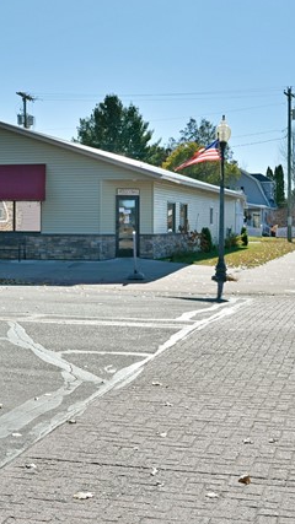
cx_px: 33
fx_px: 891
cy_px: 216
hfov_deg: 18.5
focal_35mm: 64
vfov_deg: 32.8
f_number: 5.6
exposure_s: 1/2000
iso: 200
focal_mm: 24
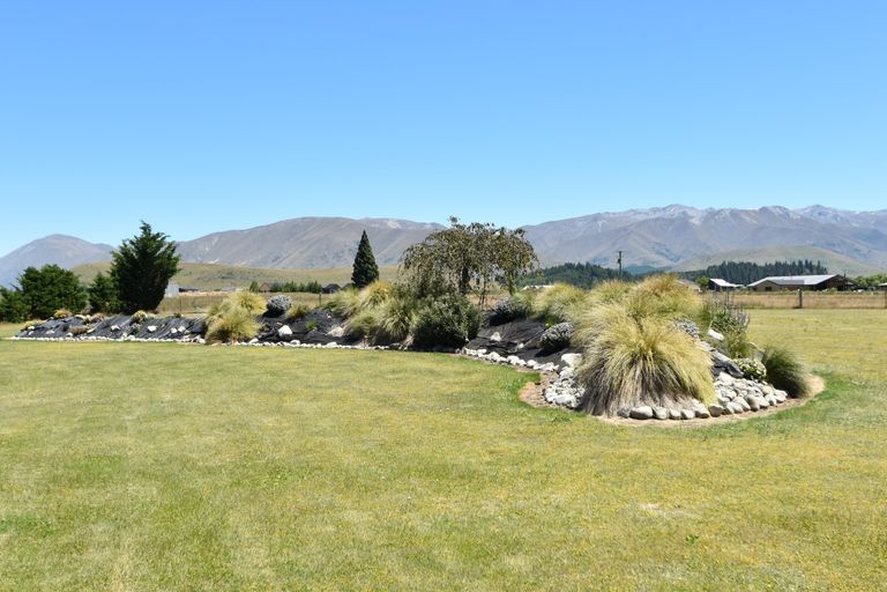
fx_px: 887
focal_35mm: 36
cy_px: 296
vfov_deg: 36.9
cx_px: 444
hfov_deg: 53.1
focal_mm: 24
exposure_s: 1/400
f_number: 10
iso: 200
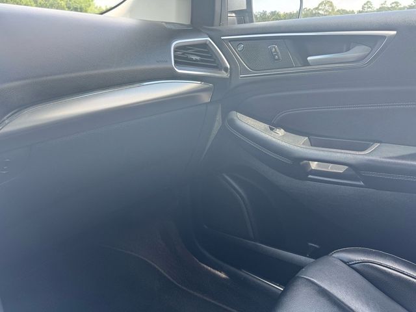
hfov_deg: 71.6
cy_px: 156
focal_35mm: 24
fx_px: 288
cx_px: 208
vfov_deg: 56.8
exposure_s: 1/121
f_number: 1.78
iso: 64
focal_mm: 6.76
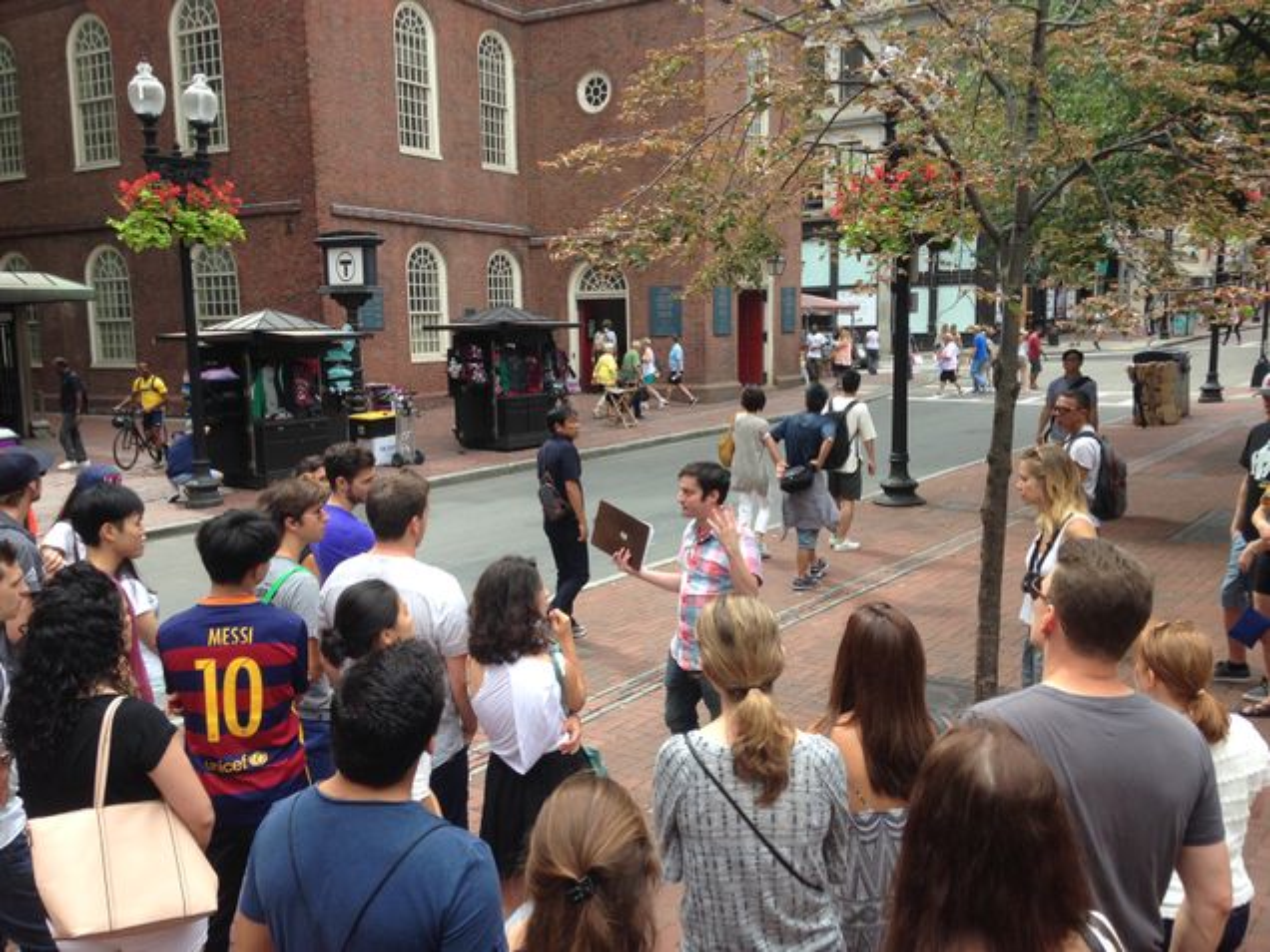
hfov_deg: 55.4
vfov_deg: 42.9
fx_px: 1211
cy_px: 476
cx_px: 635
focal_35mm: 33
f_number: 2.4
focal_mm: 4.12
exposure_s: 1/239
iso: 50
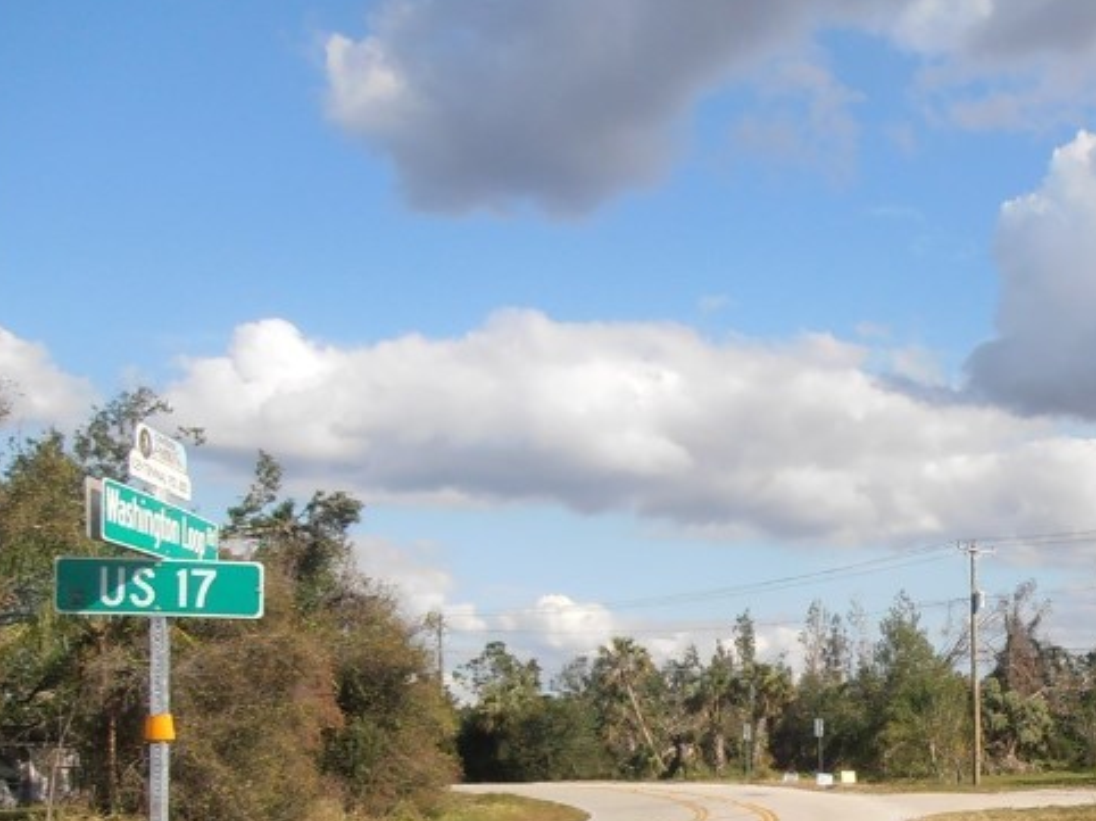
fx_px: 1614
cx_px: 1144
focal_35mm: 51
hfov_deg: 33.6
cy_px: 757
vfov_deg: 27.4
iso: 80
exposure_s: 1/1000
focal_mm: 4.2
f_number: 3
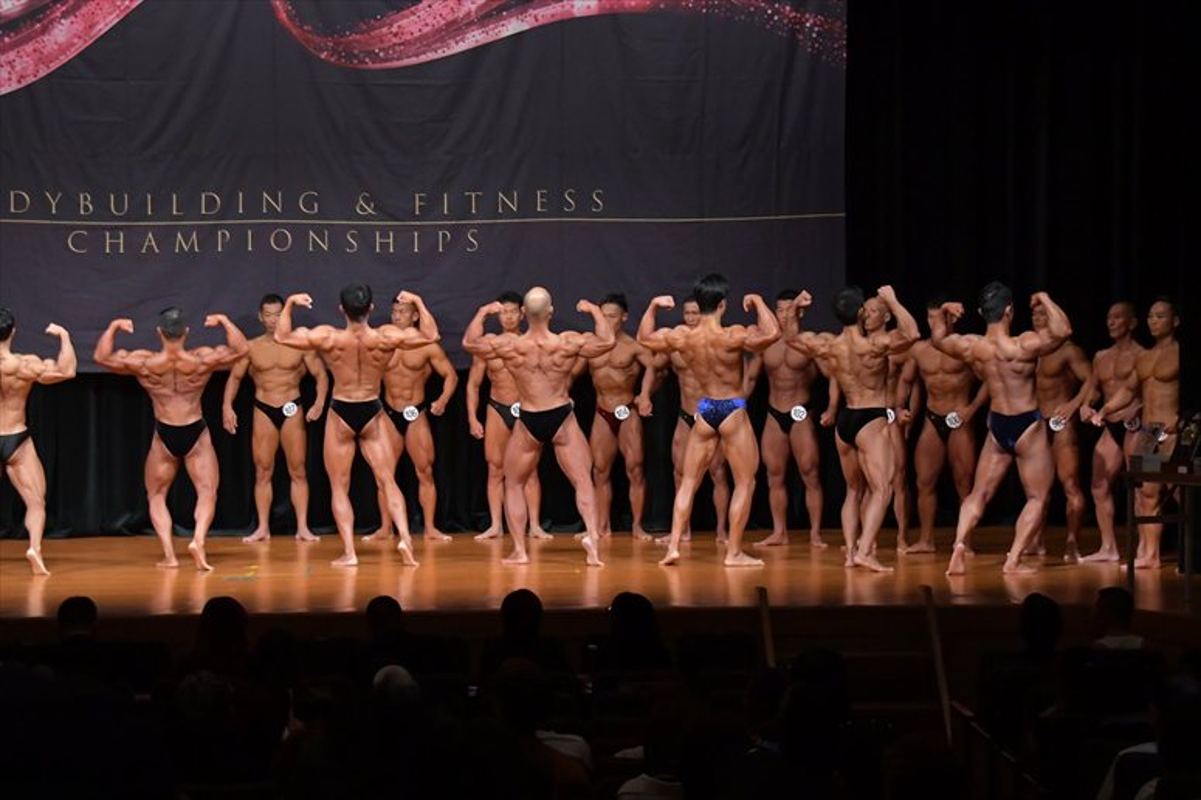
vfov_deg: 11.7
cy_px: 400
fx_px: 3901
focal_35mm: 117
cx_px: 600
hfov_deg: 17.5
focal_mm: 78
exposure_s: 1/400
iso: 5000
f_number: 5.6
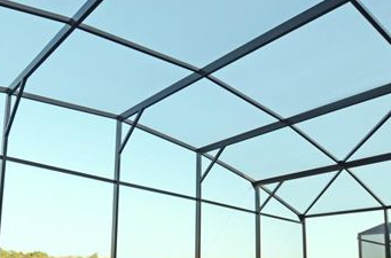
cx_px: 98
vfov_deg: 39.4
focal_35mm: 31
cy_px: 226
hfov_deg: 57.4
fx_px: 336
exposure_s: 1/160
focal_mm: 10
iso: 100
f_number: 4.5
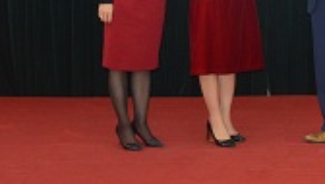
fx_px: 725
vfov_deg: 13.5
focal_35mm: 84
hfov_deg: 24.5
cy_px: -105
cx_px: 298
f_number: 3.5
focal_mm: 18
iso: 720
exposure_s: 1/60
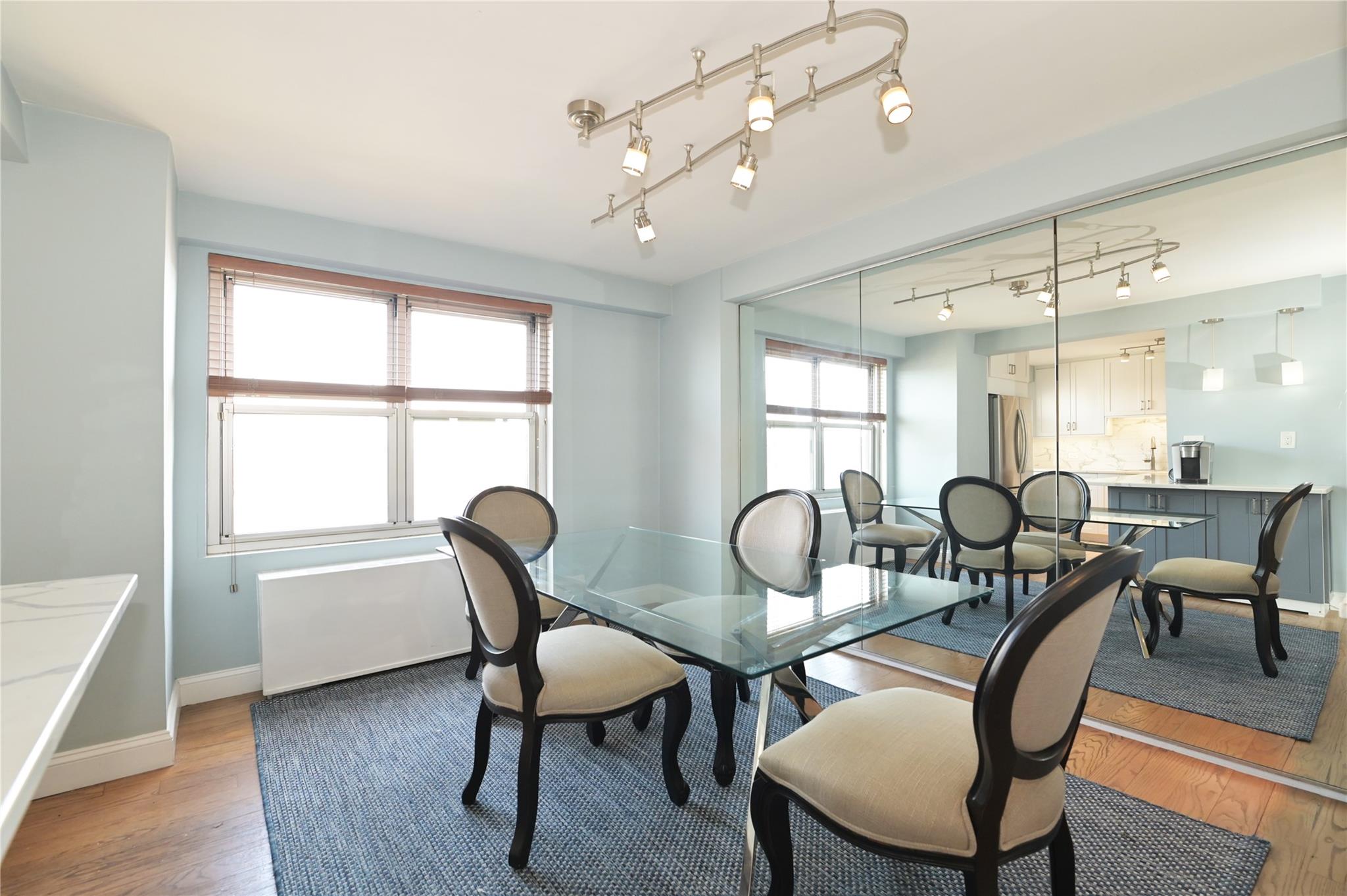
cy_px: 448
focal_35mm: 14
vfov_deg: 81.1
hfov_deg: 104.3
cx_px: 674
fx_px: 523
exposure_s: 1/100
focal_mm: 14
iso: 1600
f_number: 5.6
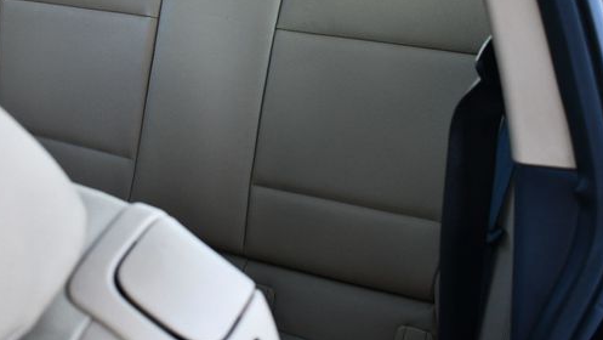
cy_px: 97
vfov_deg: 22.1
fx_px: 864
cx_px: 218
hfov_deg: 38.2
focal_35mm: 54
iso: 450
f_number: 3.5
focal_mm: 20
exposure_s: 1/250
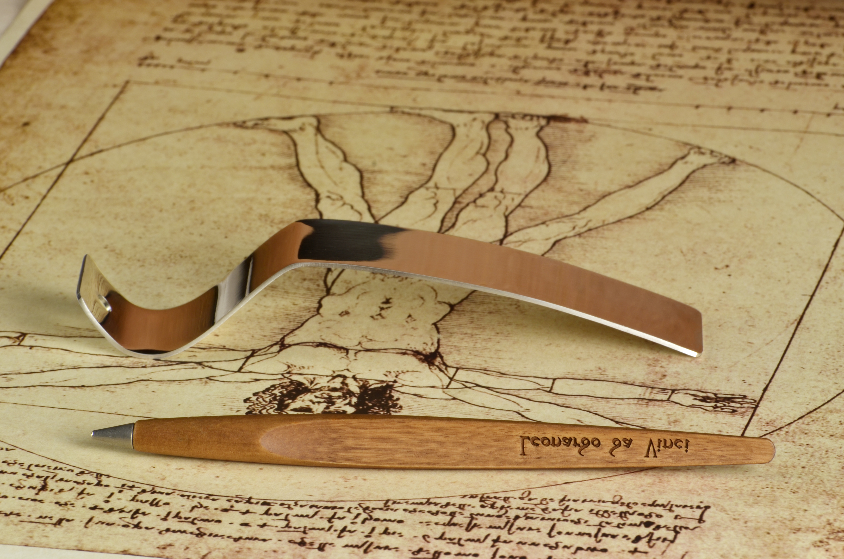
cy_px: 280
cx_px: 422
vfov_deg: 5.9
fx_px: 5440
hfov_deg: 8.9
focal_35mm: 232
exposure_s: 1/5
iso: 100
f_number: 22
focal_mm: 155
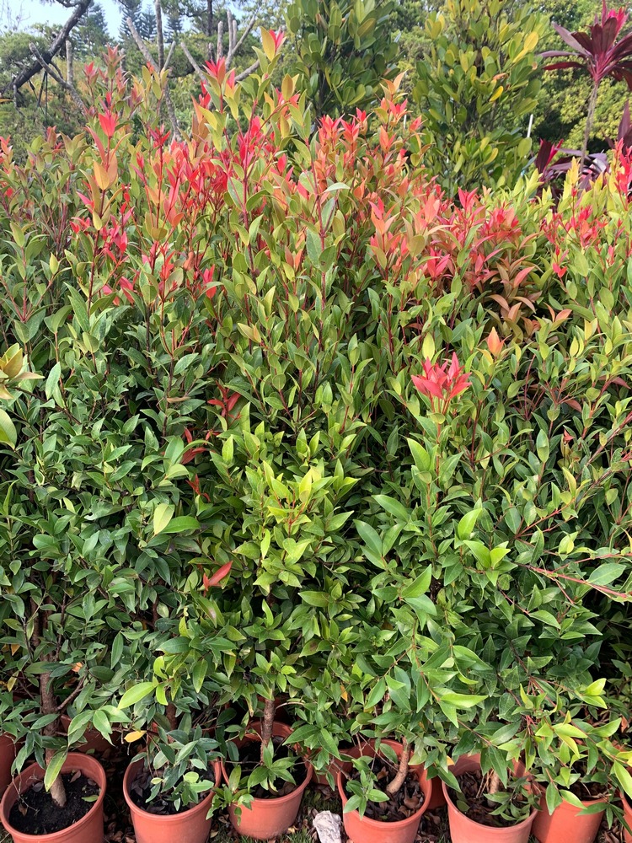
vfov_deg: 67.3
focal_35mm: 26
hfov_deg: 53.1
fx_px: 633
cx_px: 316
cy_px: 422
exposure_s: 1/122
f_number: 1.8
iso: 25
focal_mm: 4.25
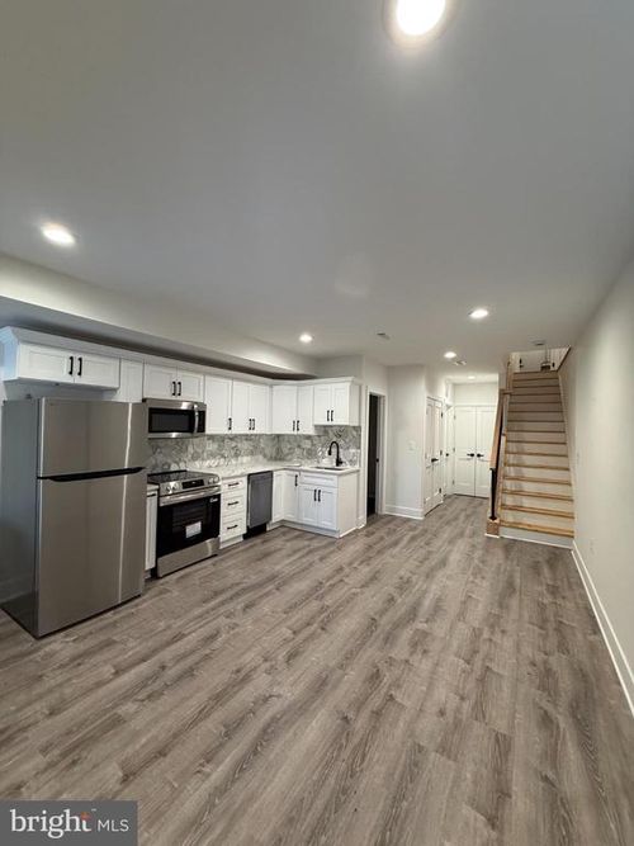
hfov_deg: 85.7
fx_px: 342
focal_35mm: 14
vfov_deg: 102.1
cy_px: 423
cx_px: 317
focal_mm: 2.22
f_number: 2.2
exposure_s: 1/60
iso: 200
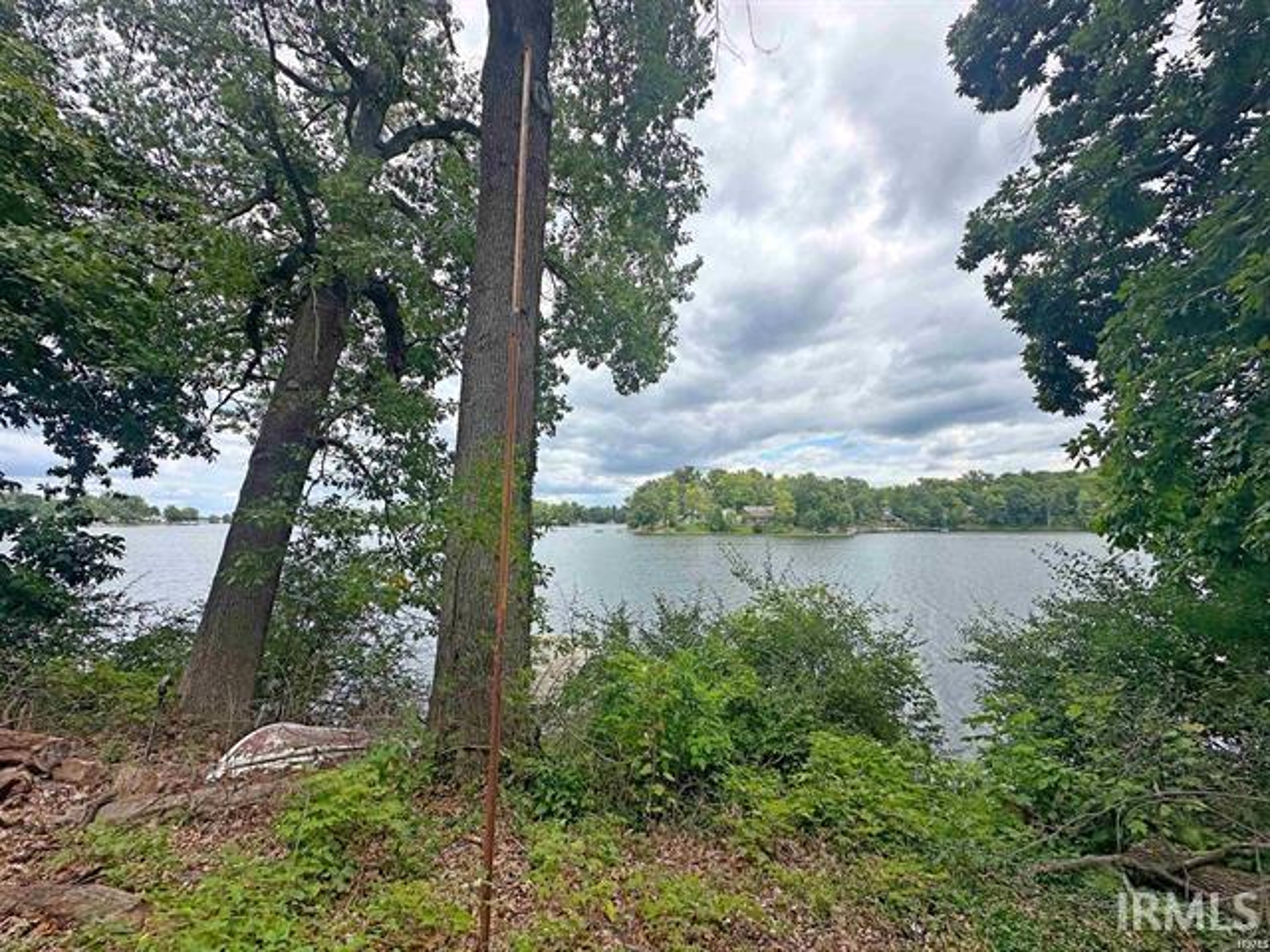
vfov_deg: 85.7
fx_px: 514
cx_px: 635
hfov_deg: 102.1
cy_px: 476
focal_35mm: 14
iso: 40
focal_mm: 2.22
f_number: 2.2
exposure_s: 1/1825
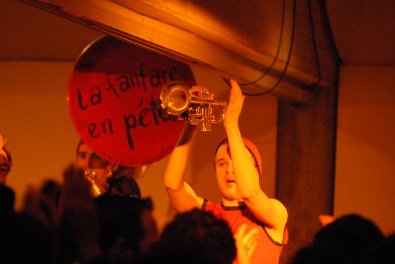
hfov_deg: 9.7
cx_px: 219
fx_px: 2325
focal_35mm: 212
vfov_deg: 6.5
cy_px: 148
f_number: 2.5
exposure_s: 1/60
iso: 1600
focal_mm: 105
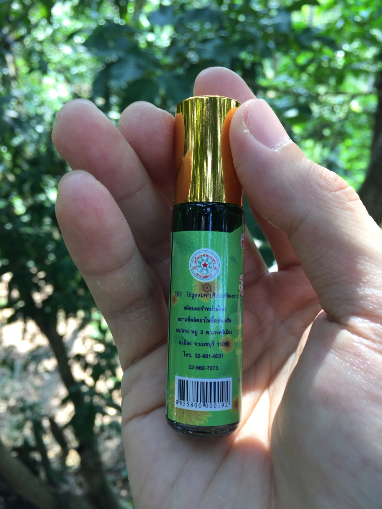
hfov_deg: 48.2
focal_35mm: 29
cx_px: 191
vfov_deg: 61.7
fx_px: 427
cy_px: 254
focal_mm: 4.15
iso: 40
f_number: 2.2
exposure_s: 1/100
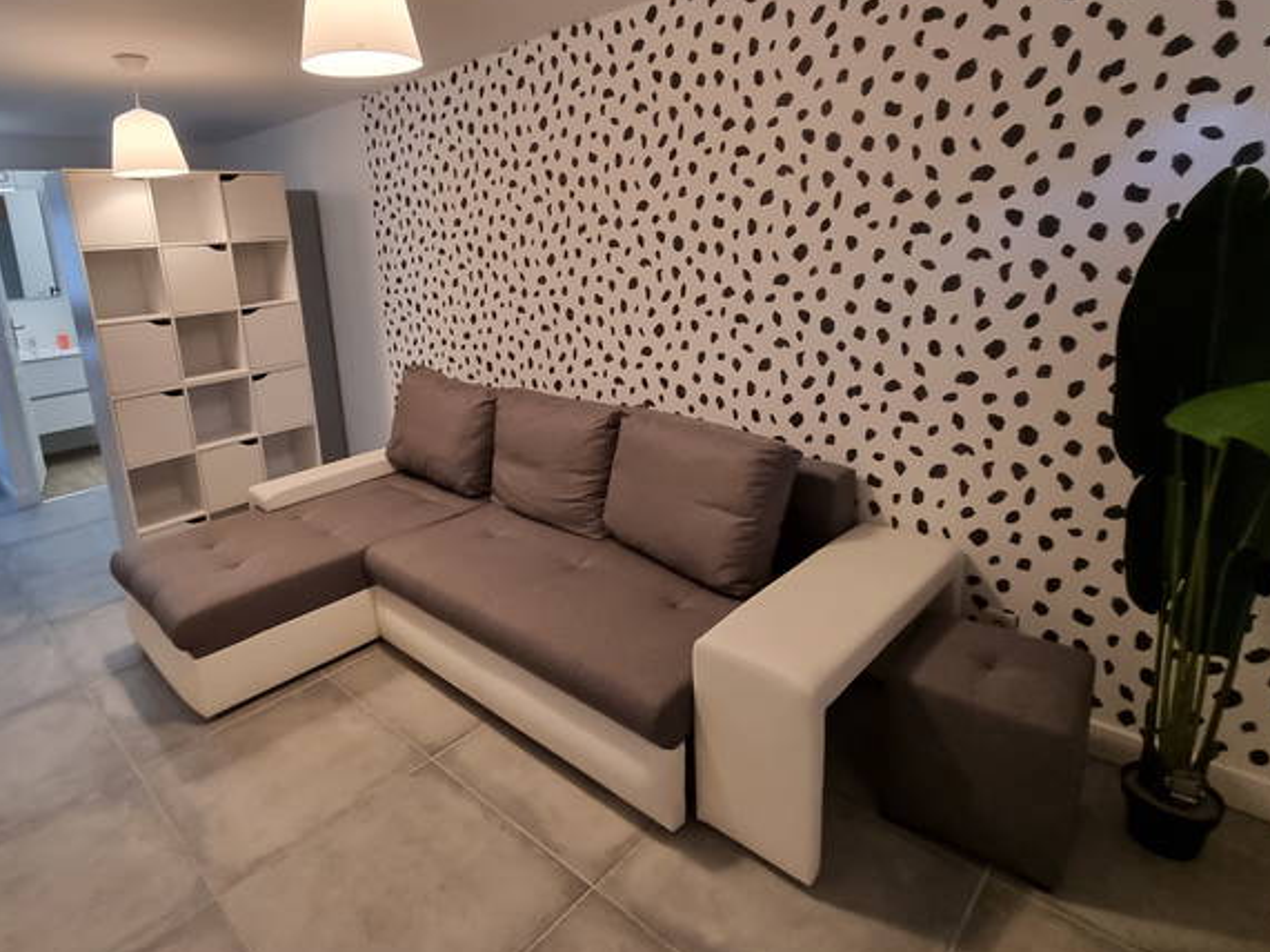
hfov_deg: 86.6
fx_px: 660
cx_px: 505
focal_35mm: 18
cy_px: 414
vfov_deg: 71.3
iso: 250
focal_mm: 2.2
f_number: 2.2
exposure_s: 1/50
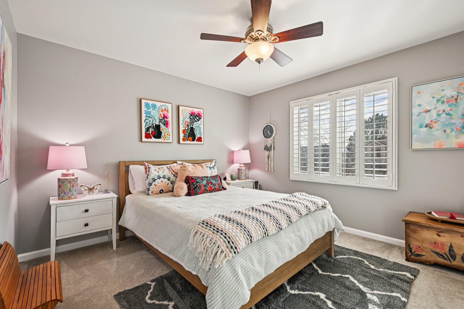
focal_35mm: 16
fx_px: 206
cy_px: 154
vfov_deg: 73.7
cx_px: 232
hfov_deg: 96.7
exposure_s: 1/15
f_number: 8
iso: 110
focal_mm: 16
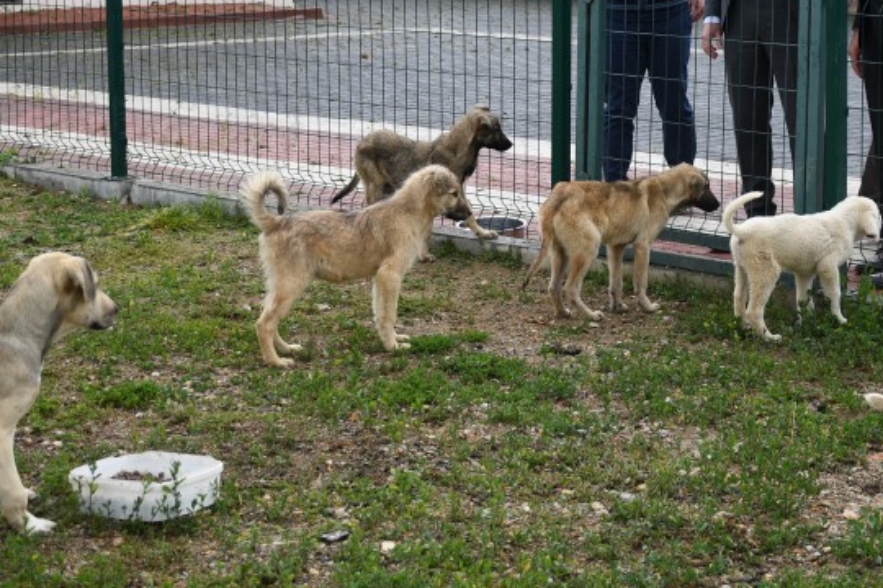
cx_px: 495
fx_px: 2232
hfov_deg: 22.4
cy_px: 37
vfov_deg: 14.8
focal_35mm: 91
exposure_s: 1/320
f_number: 4
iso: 100
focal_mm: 32
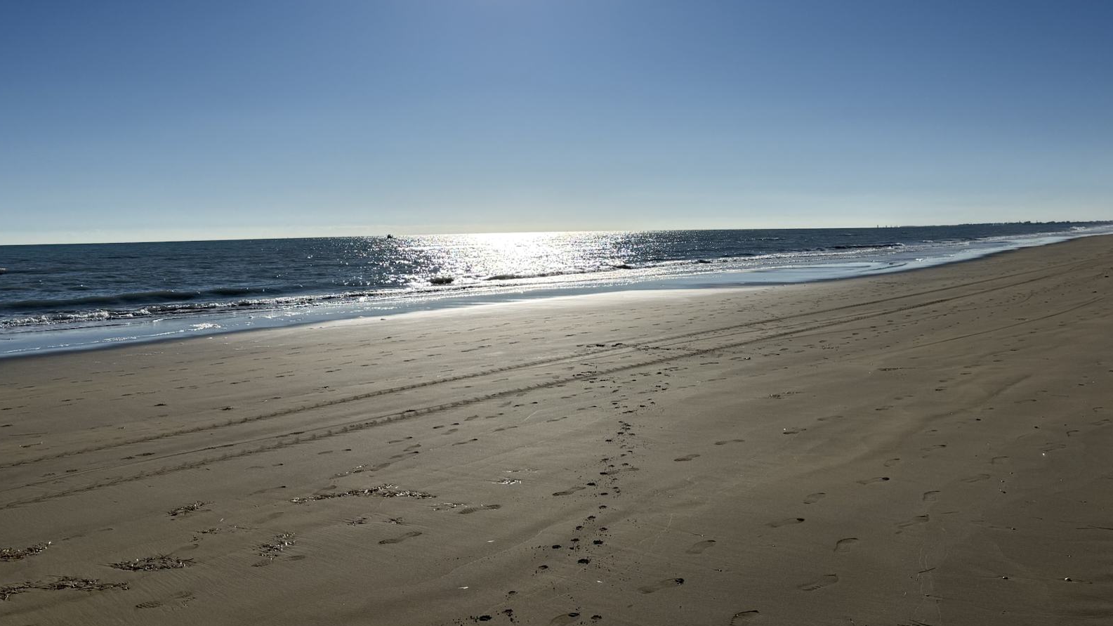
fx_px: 974
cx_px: 514
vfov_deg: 34.4
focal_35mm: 33
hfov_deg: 59.4
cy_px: 117
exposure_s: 1/17544
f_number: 1.78
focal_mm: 6.76
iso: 64
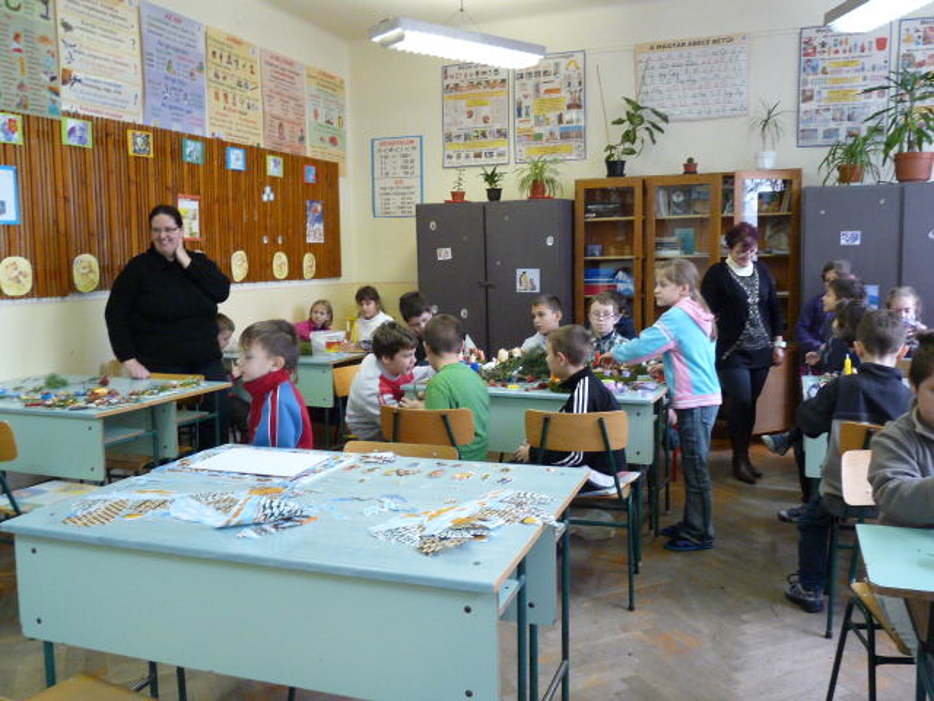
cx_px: 467
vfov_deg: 46.8
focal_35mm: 30
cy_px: 350
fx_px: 809
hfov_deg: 60.0
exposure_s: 1/25
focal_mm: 4.8
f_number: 2.8
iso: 400
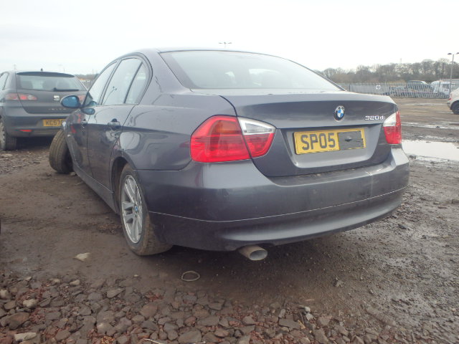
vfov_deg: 49.7
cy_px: 172
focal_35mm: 28
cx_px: 230
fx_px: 371
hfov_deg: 63.4
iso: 125
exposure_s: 1/250
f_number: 3.9
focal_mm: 5
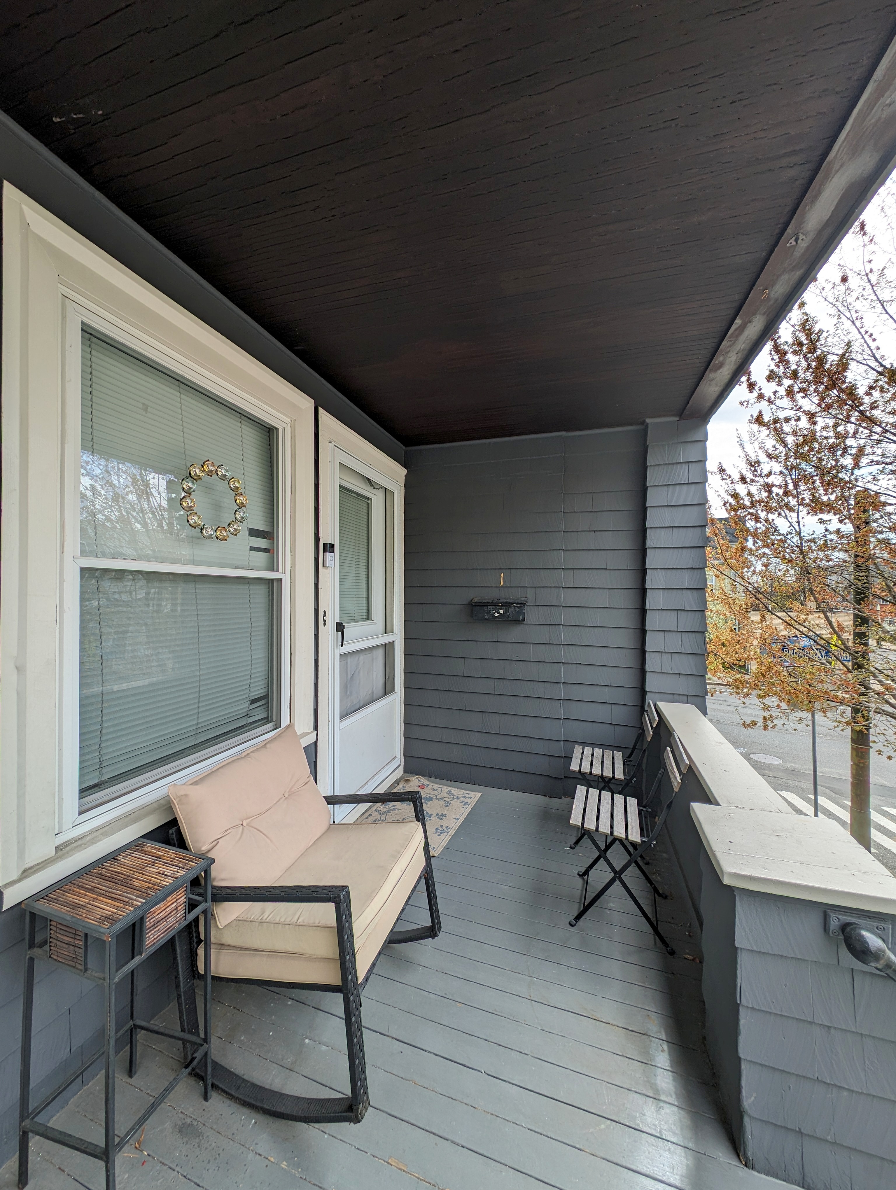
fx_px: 413
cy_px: 595
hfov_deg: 94.6
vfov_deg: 110.5
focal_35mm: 12
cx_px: 448
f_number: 1.95
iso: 41
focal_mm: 2.23
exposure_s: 1/1190
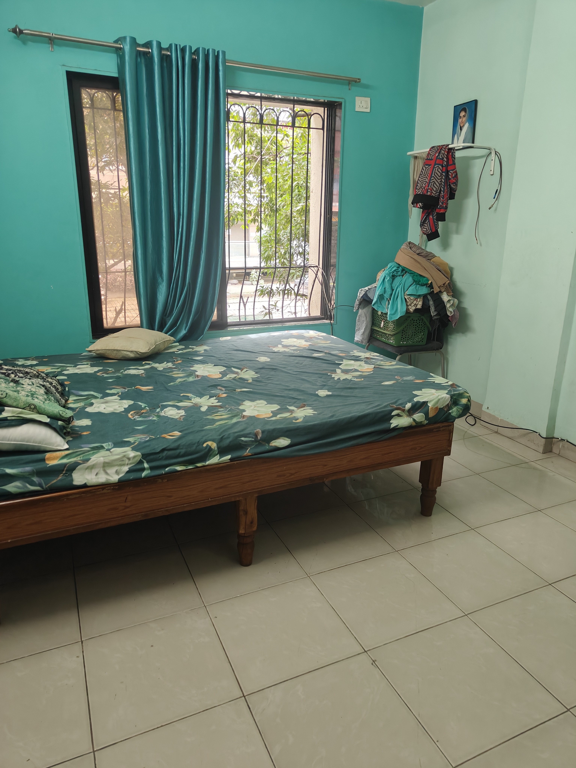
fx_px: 532
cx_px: 288
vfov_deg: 71.6
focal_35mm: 24
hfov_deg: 56.8
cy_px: 384
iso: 400
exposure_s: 1/50
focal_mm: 5.59
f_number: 1.8
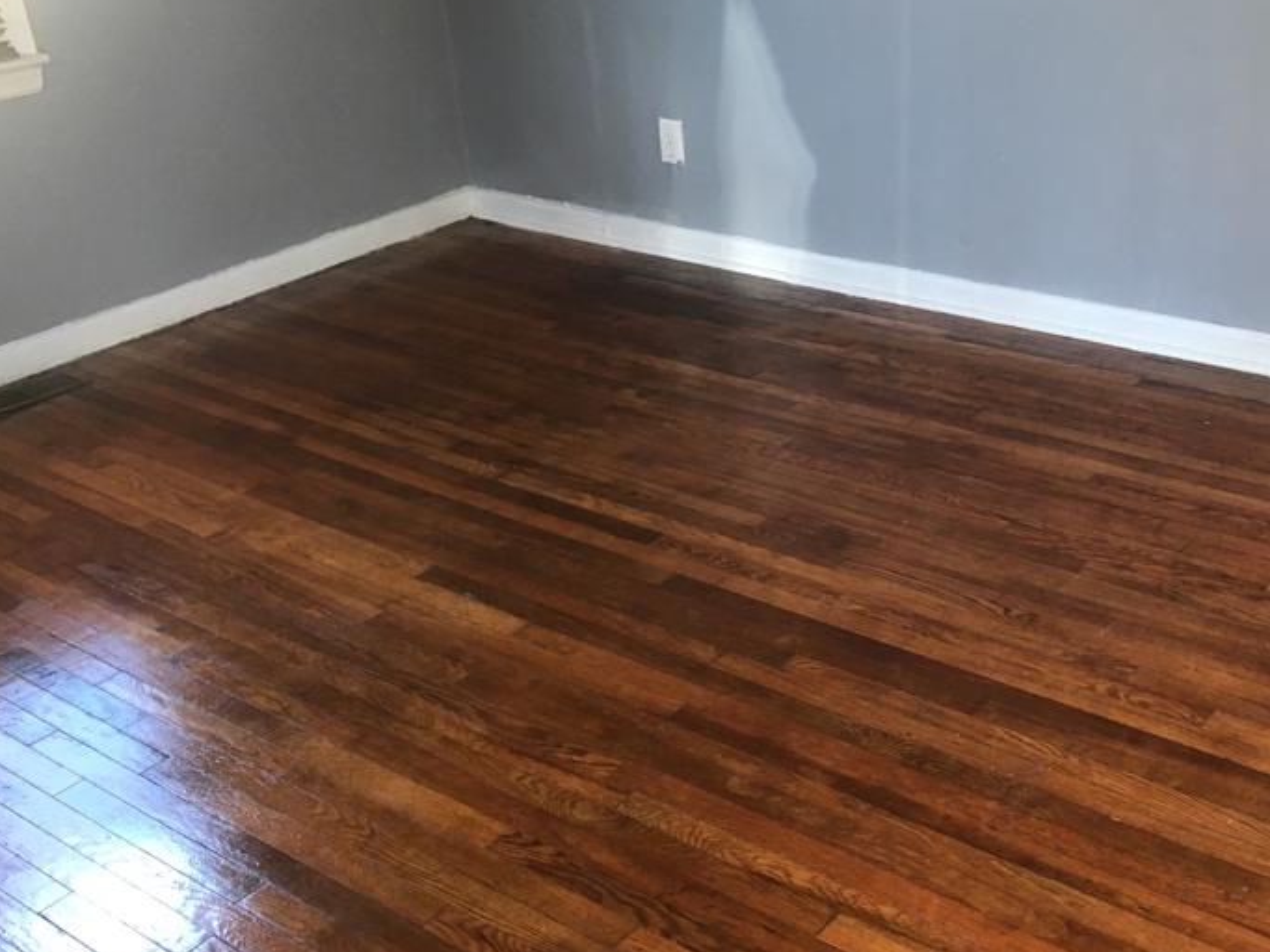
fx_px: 1541
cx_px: 766
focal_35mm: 42
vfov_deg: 34.1
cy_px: 625
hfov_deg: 44.6
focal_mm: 3.99
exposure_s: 1/30
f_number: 1.8
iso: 64
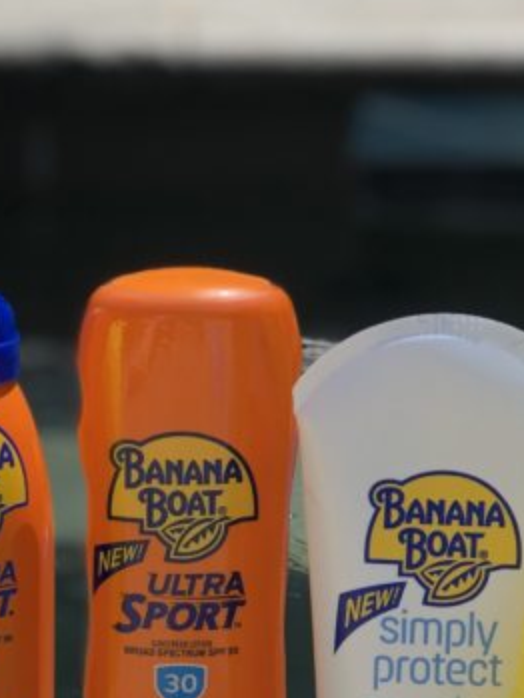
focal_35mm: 196
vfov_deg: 10.0
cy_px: 626
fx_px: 3954
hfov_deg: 7.6
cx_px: 52
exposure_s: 1/296
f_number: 2.8
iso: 20
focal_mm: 6.6
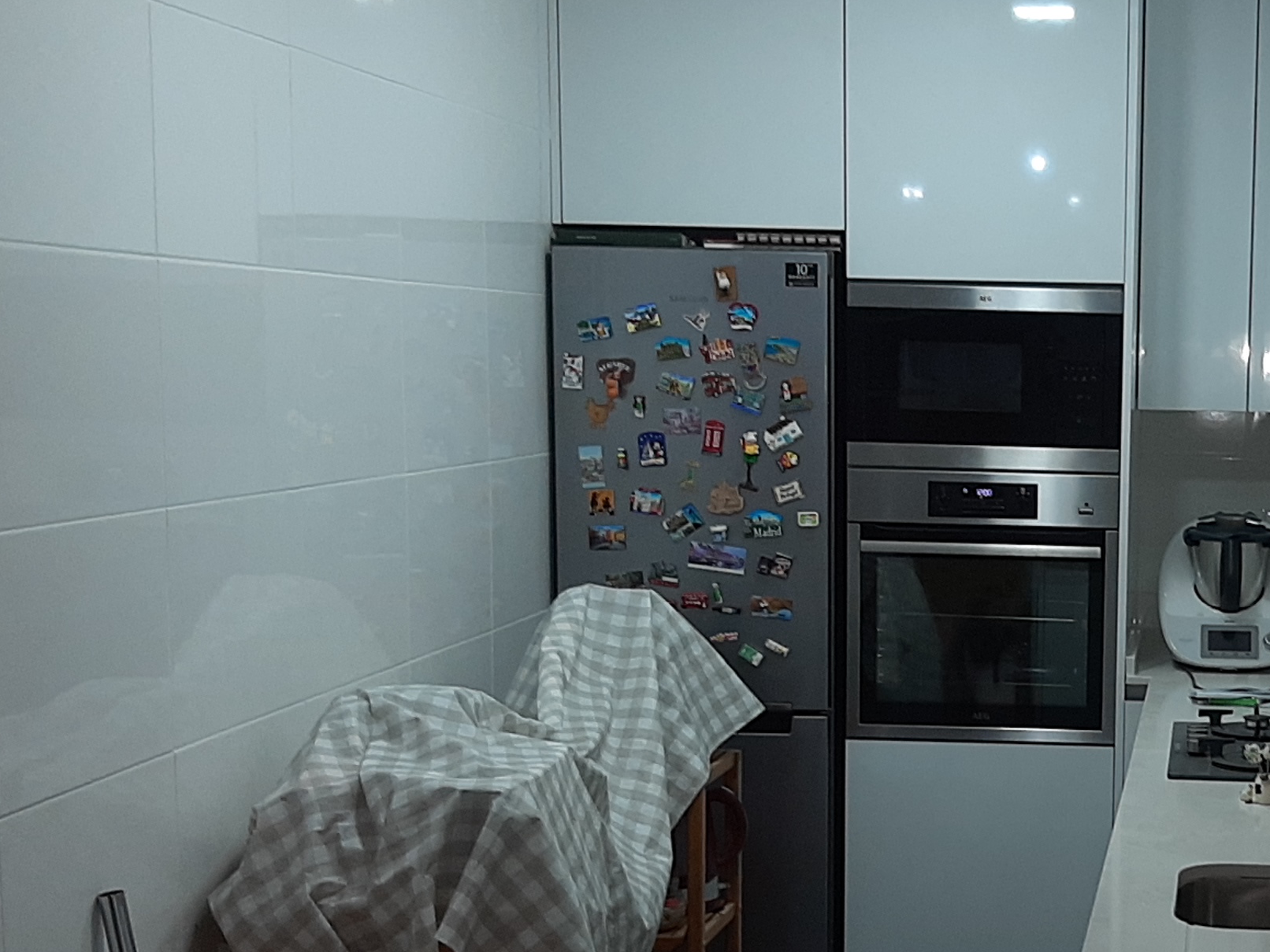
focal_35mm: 67
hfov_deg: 27.9
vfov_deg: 21.8
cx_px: 1140
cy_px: 692
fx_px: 2458
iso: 80
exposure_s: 1/50
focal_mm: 3.93
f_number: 1.7
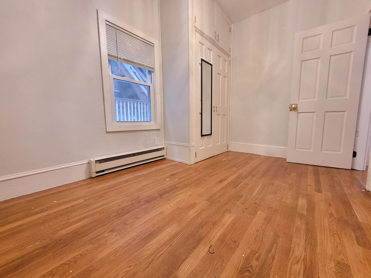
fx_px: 139
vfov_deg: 89.9
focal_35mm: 13
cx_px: 186
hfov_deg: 106.2
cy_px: 139
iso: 500
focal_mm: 1.74
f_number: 2.2
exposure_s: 1/29
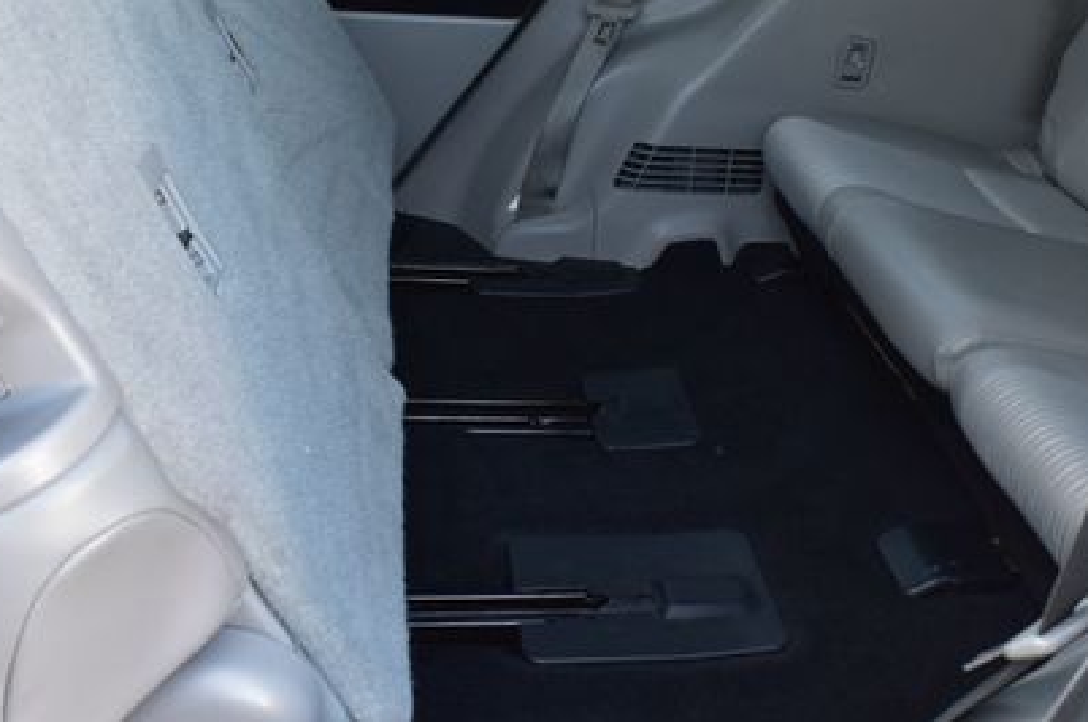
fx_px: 1298
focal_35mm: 43
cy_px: 308
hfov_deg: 45.0
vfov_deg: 31.1
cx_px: 696
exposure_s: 1/25
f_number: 7.1
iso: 400
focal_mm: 18
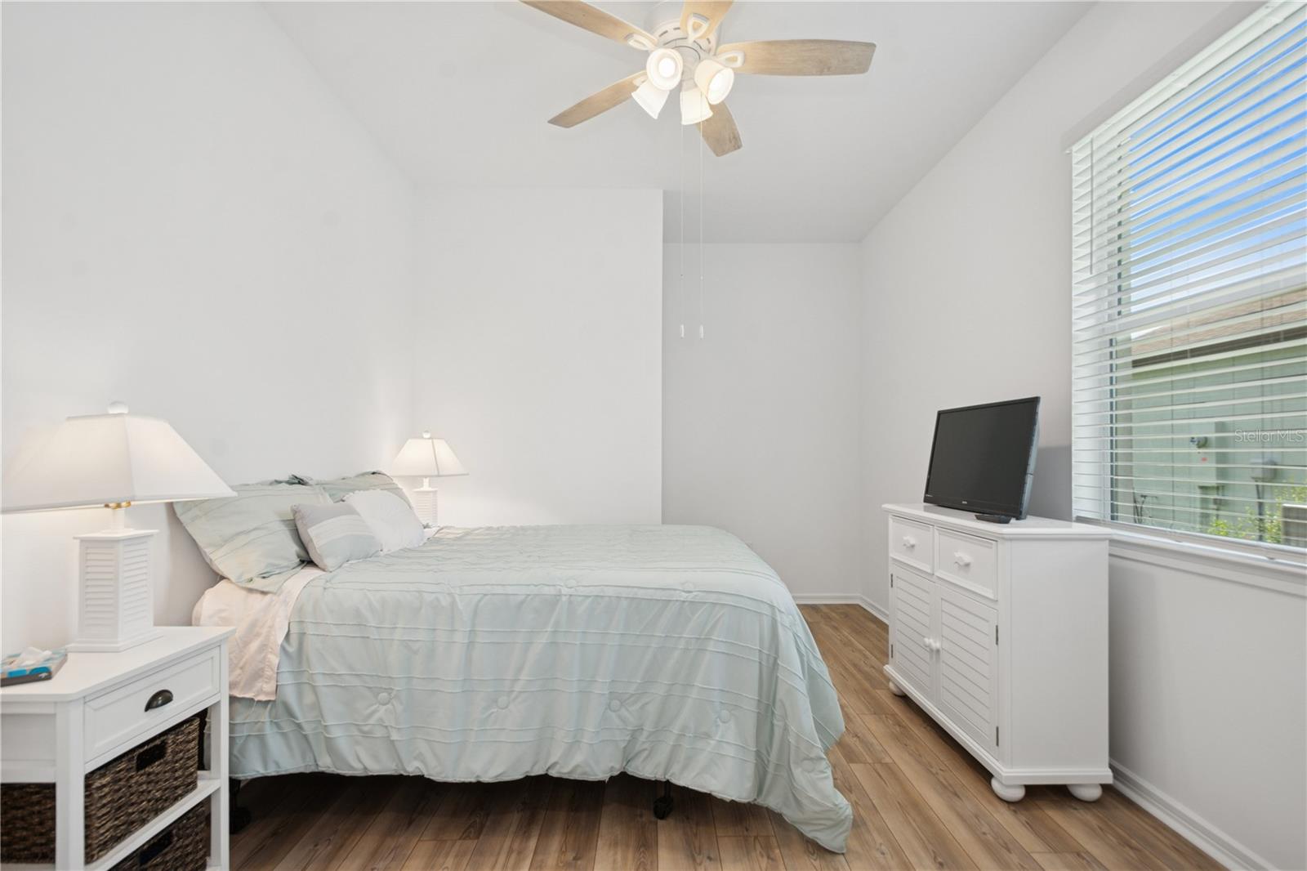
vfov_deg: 72.0
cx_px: 654
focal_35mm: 16
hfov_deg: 95.0
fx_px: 599
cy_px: 436
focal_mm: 11
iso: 200
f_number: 8
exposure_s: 1/30
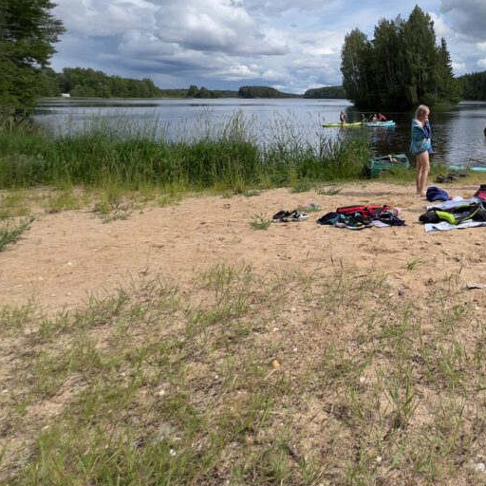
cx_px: 436
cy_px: 143
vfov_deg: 64.6
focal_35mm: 23
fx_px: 365
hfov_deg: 57.9
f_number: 1.8
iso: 32
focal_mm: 1.57
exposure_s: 1/1754
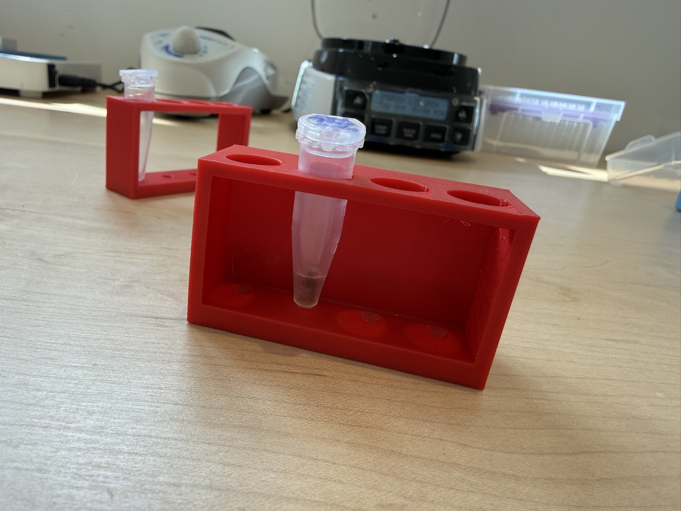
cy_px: 256
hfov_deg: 71.6
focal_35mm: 24
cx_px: 340
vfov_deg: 56.8
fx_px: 472
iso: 40
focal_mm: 2.22
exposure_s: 1/107
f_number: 2.2
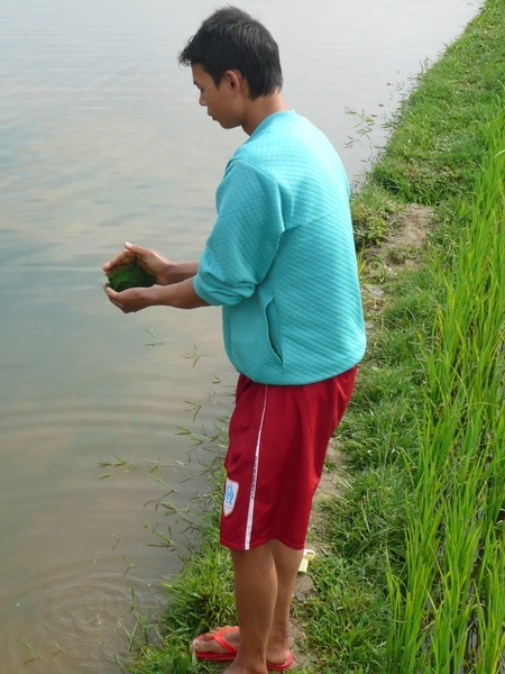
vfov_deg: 27.0
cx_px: 252
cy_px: 337
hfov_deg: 20.4
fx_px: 1401
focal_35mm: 72
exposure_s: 1/320
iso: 100
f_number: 4.6
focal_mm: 11.8
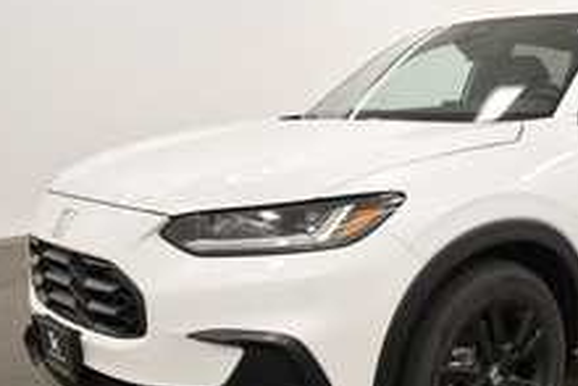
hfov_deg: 39.0
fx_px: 787
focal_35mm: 49
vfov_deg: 27.4
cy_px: 251
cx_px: 452
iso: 800
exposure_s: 1/160
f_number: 5.6
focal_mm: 18
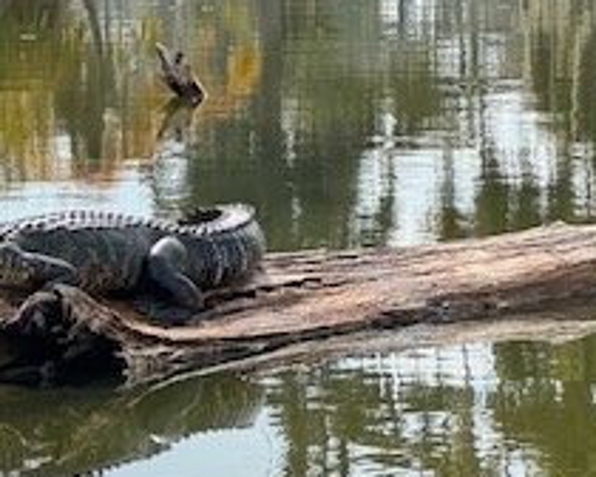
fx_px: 4039
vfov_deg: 6.7
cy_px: 17
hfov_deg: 8.3
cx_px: -184
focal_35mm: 229
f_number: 2.8
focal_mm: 9
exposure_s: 1/477
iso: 25
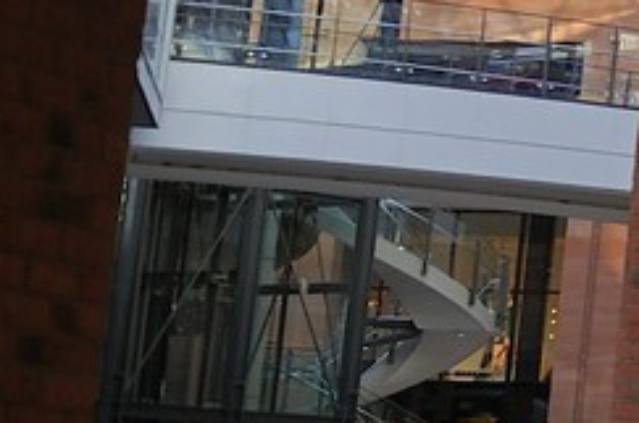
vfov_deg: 7.6
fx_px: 3153
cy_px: -102
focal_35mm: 178
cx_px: 2001
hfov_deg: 9.0
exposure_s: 1/250
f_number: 2.8
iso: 200
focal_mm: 27
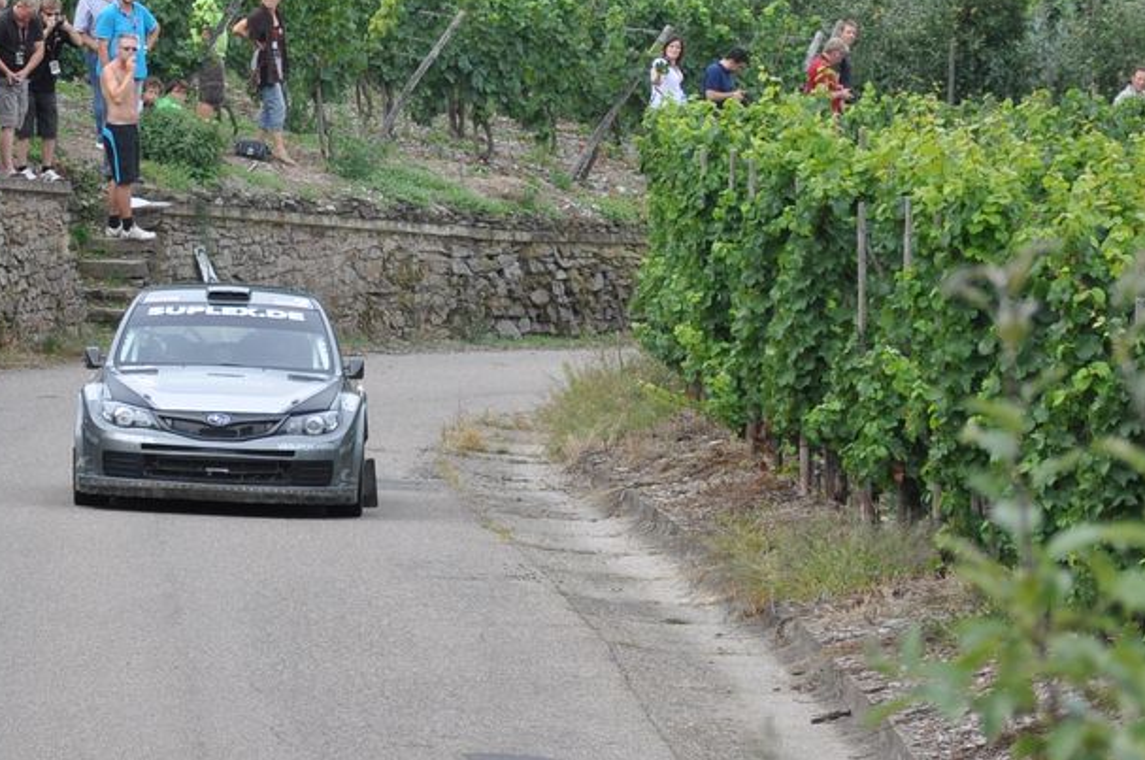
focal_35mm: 415
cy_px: 375
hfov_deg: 5.0
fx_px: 13192
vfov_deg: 3.3
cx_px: 66
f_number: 5.6
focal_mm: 105
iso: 280
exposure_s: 1/500
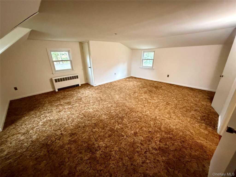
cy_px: 88
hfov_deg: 102.1
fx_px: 95
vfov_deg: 85.7
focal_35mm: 14
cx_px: 118
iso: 1250
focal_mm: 2.22
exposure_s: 1/60
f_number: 2.2
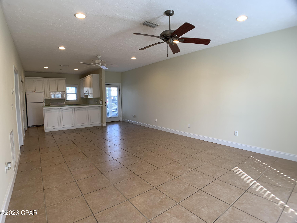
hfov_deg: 67.3
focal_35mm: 26
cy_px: 112
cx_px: 148
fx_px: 223
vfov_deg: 53.1
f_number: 1.8
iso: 40
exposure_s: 1/120
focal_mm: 4.25
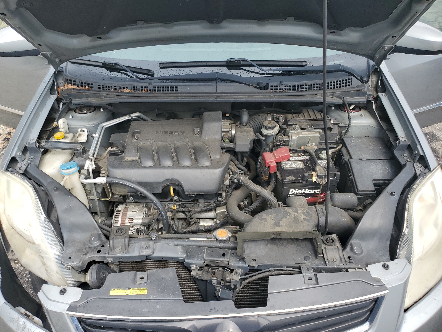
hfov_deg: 67.3
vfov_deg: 53.1
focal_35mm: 26
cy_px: 166
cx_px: 221
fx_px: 332
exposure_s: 1/769
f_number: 1.5
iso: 50
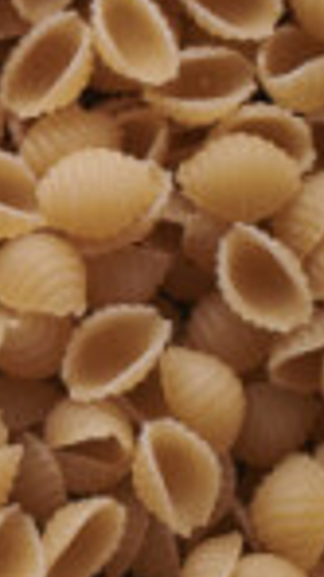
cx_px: -1132
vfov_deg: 7.6
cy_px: 203
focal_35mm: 284
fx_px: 4348
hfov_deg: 3.9
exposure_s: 1/100
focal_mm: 50
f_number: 8
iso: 160
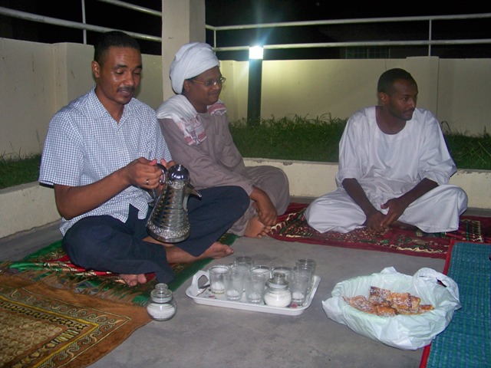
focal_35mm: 33
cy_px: 184
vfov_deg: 42.9
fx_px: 468
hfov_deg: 55.4
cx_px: 246
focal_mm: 5.85
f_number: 2.8
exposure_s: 1/30
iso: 200
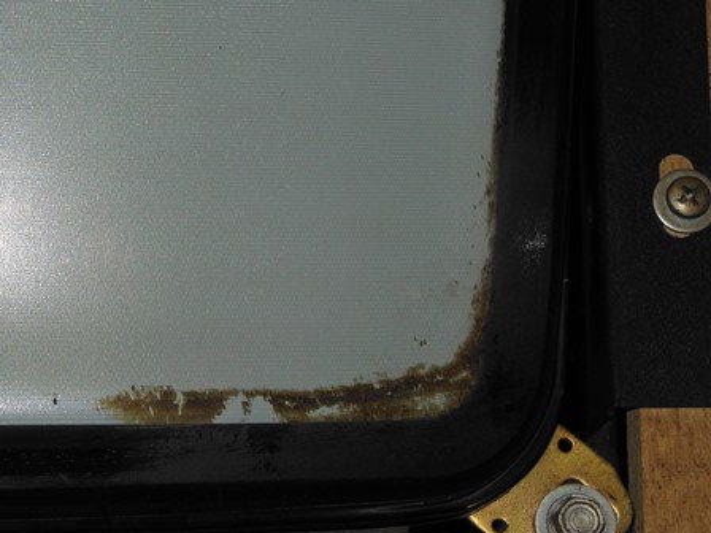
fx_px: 1787
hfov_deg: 22.5
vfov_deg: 17.0
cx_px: 356
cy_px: 266
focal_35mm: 87
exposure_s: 1/60
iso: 125
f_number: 4.6
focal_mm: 15.5
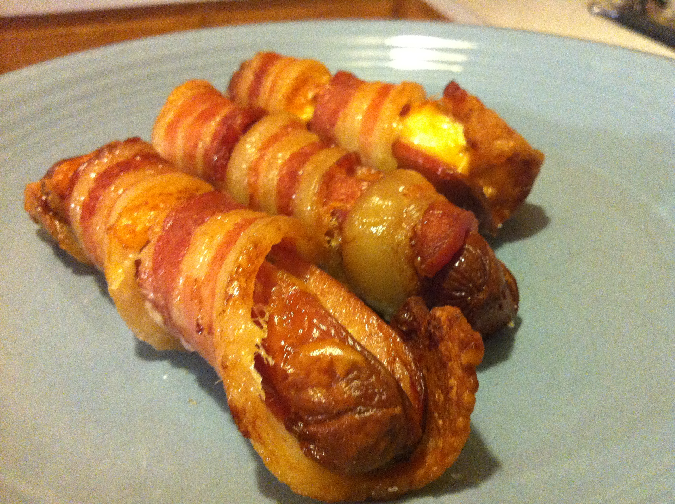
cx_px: 338
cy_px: 252
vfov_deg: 40.6
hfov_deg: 52.7
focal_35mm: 35
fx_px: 681
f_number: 2.8
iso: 500
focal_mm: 3.85
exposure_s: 1/15
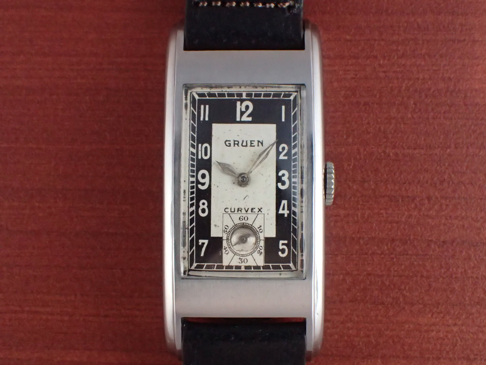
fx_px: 983
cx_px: 243
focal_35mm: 70
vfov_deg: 21.0
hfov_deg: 27.8
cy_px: 182
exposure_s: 1/60
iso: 1250
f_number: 5.6
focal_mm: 12.6
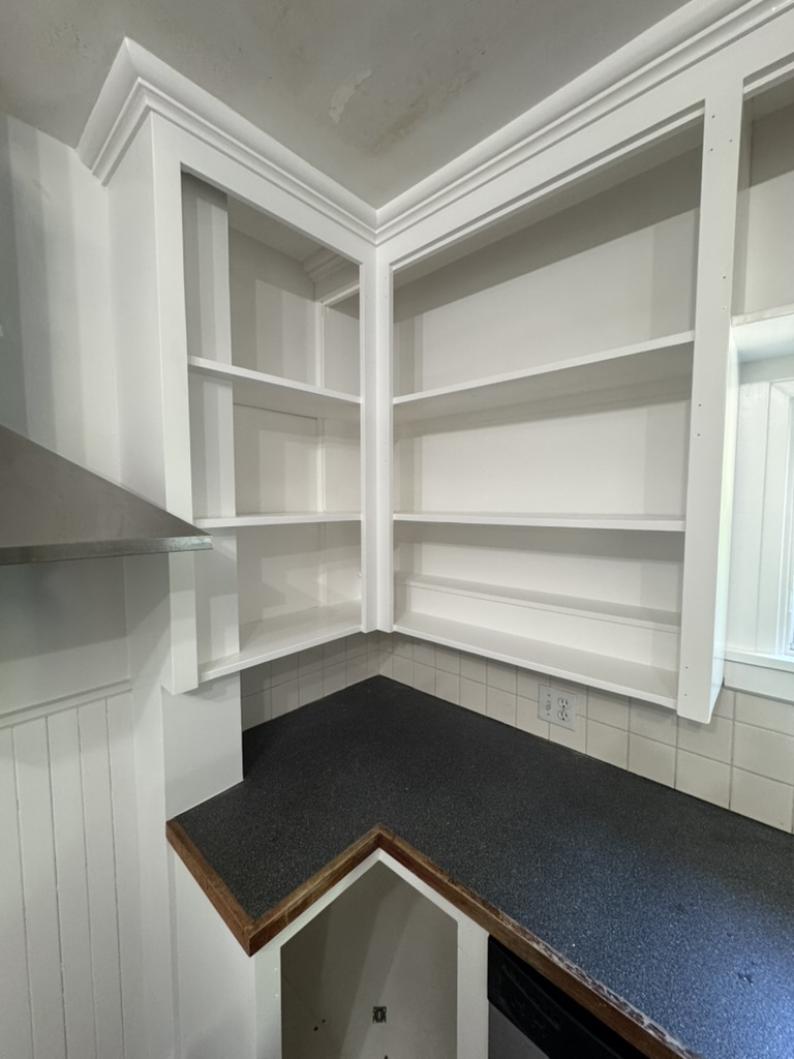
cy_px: 530
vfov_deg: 102.1
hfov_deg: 85.7
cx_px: 397
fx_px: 428
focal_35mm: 14
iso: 200
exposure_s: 1/60
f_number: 2.2
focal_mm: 2.22
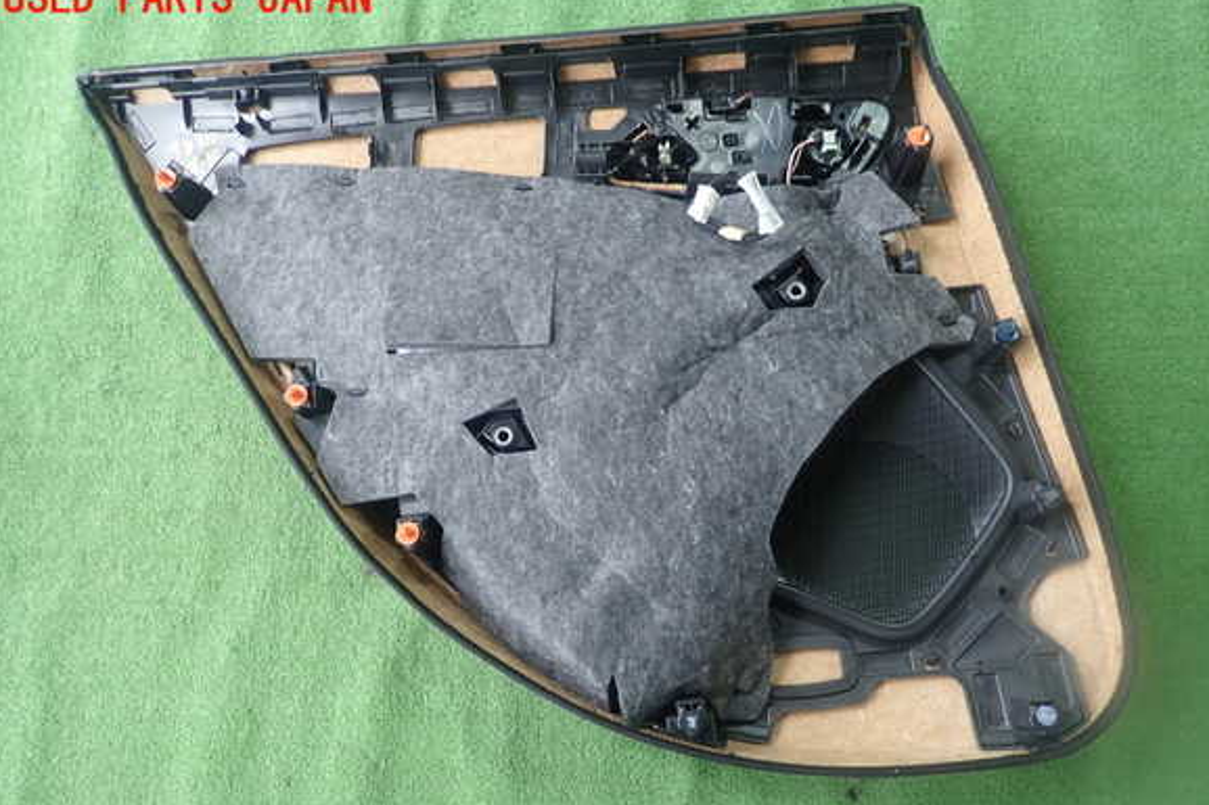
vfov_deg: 47.8
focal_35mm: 27
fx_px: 906
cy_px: 443
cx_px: 619
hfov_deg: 67.4
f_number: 2
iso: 100
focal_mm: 4.5
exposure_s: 1/60
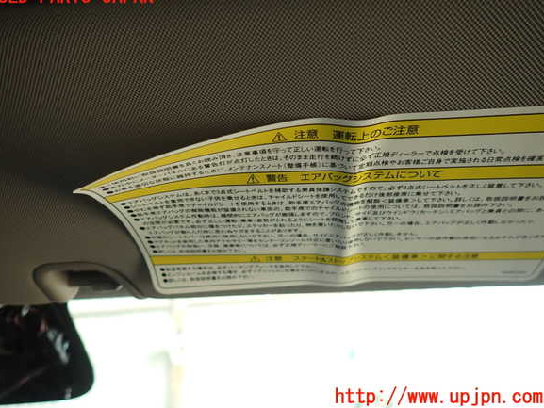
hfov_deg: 67.3
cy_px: 197
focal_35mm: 26
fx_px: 409
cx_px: 265
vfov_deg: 53.1
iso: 200
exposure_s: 1/40
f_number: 2
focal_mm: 4.5
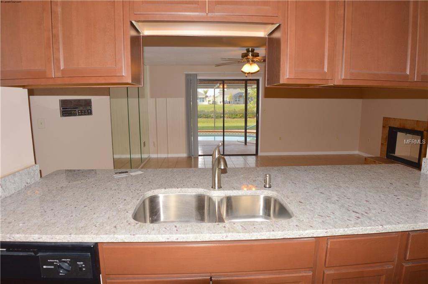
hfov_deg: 77.4
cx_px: 214
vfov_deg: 56.0
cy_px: 142
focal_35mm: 22
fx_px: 267
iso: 200
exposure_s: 1/100
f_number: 7.1
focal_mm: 15
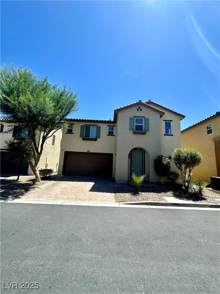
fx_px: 119
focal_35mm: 14
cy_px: 147
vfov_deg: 102.1
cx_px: 110
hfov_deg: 85.7
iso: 40
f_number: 2.2
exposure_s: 1/1350
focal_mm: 2.22
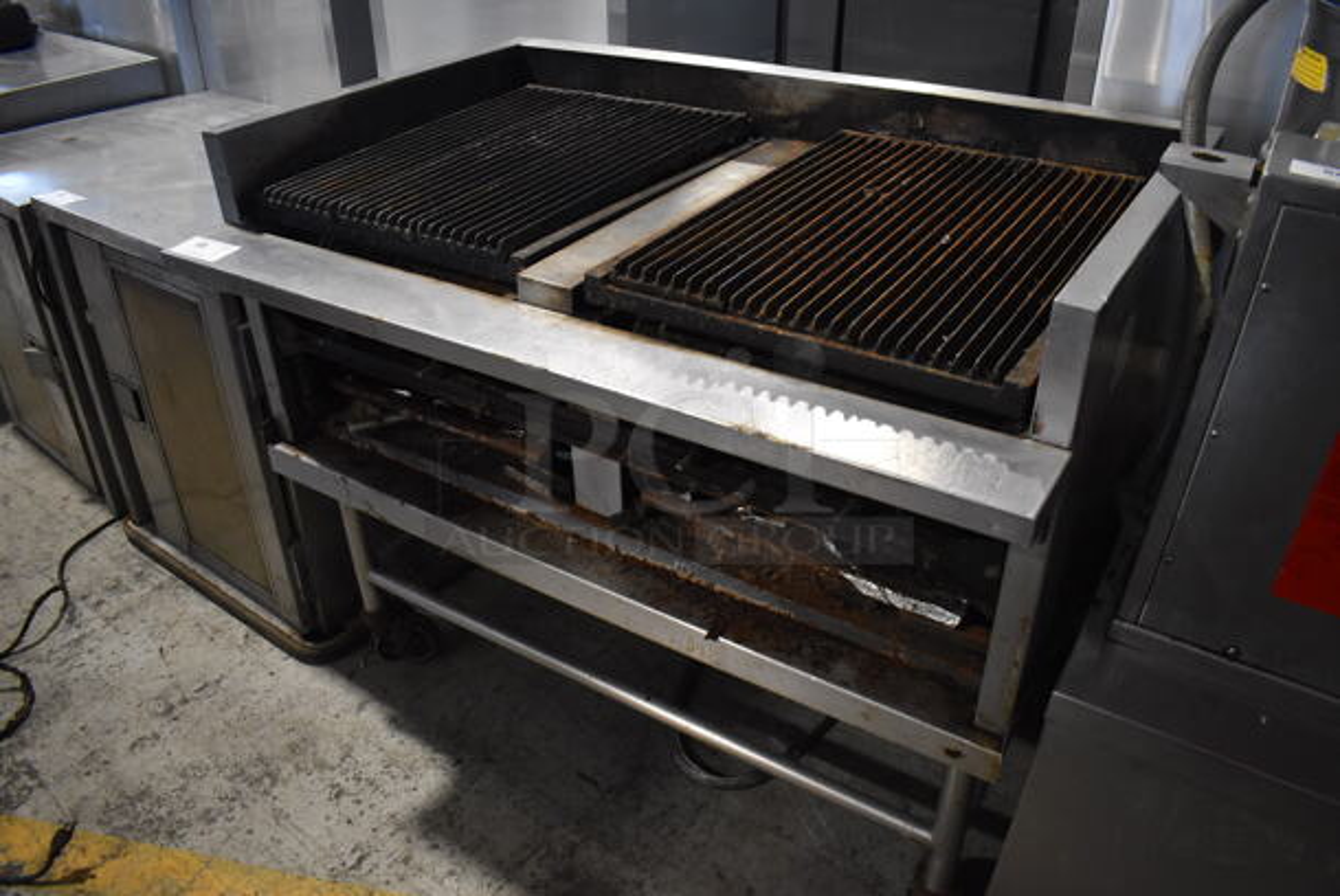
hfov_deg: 67.3
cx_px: 670
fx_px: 1006
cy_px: 448
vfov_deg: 48.0
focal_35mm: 27
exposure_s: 1/125
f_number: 3.5
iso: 2200
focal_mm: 18
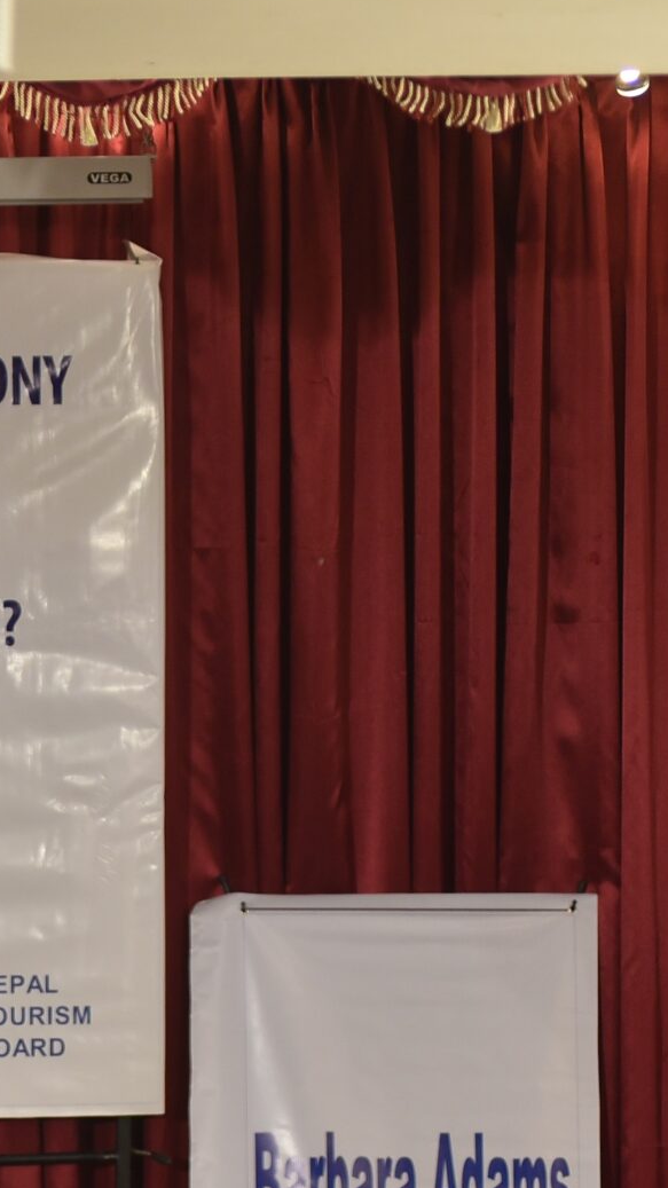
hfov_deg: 5.7
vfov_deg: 10.4
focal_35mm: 207
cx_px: -668
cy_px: 962
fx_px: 6521
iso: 800
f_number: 2.8
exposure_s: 1/160
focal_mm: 80
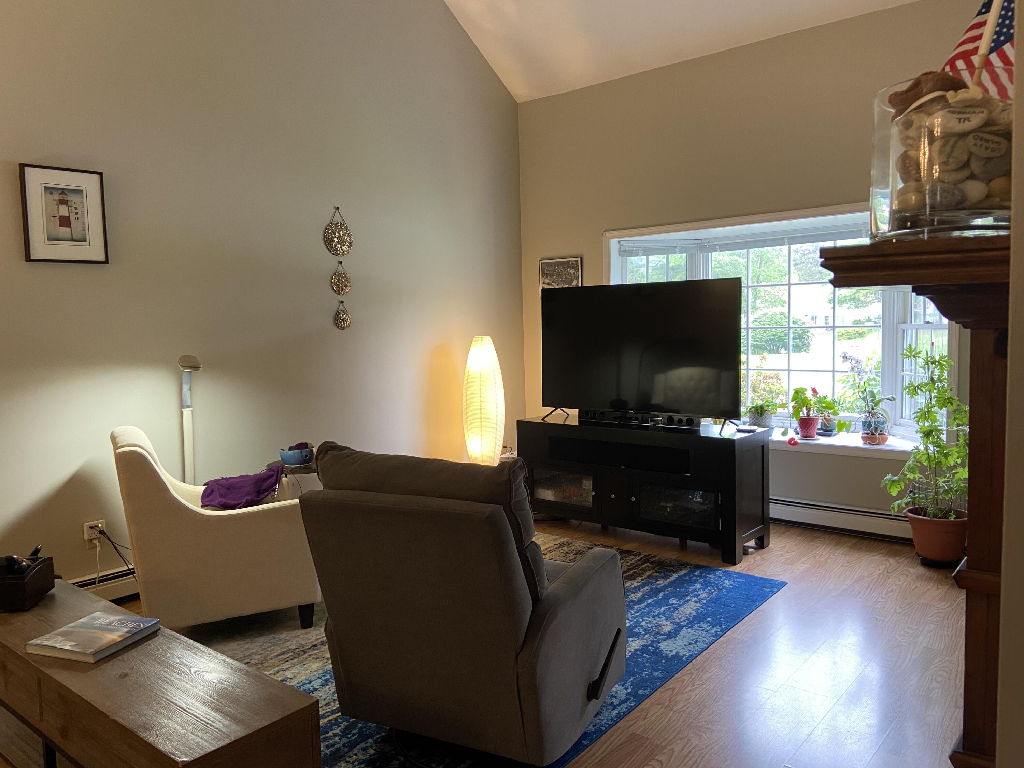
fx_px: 769
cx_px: 512
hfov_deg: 67.3
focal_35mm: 26
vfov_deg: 53.1
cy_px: 384
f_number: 1.8
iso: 160
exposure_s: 1/42
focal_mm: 4.25
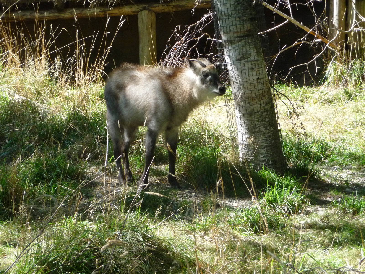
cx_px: 182
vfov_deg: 10.5
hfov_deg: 14.0
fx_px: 1487
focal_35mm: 141
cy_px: 137
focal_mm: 24.1
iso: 400
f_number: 4.8
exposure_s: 1/400
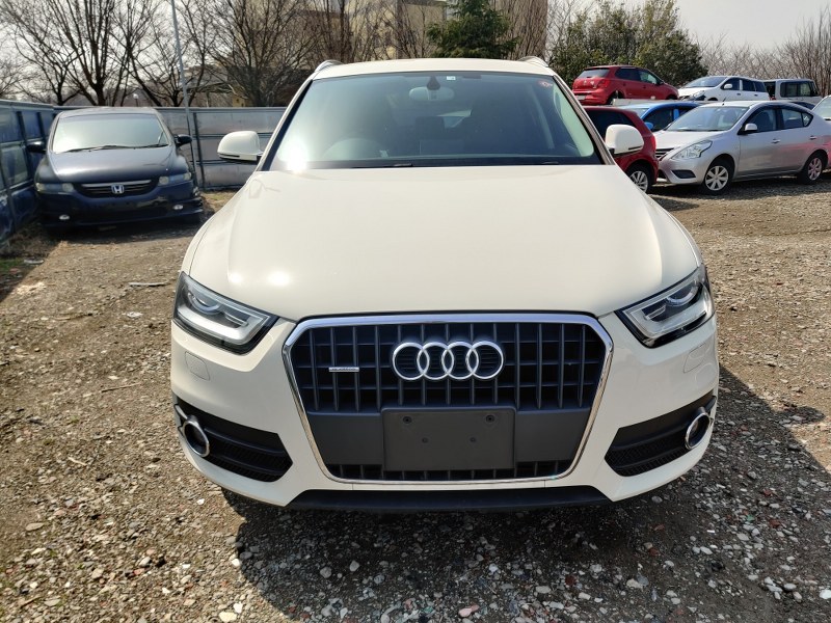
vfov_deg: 51.4
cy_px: 312
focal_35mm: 27
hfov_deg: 65.3
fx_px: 648
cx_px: 416
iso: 100
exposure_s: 1/1048
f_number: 1.65
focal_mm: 4.75
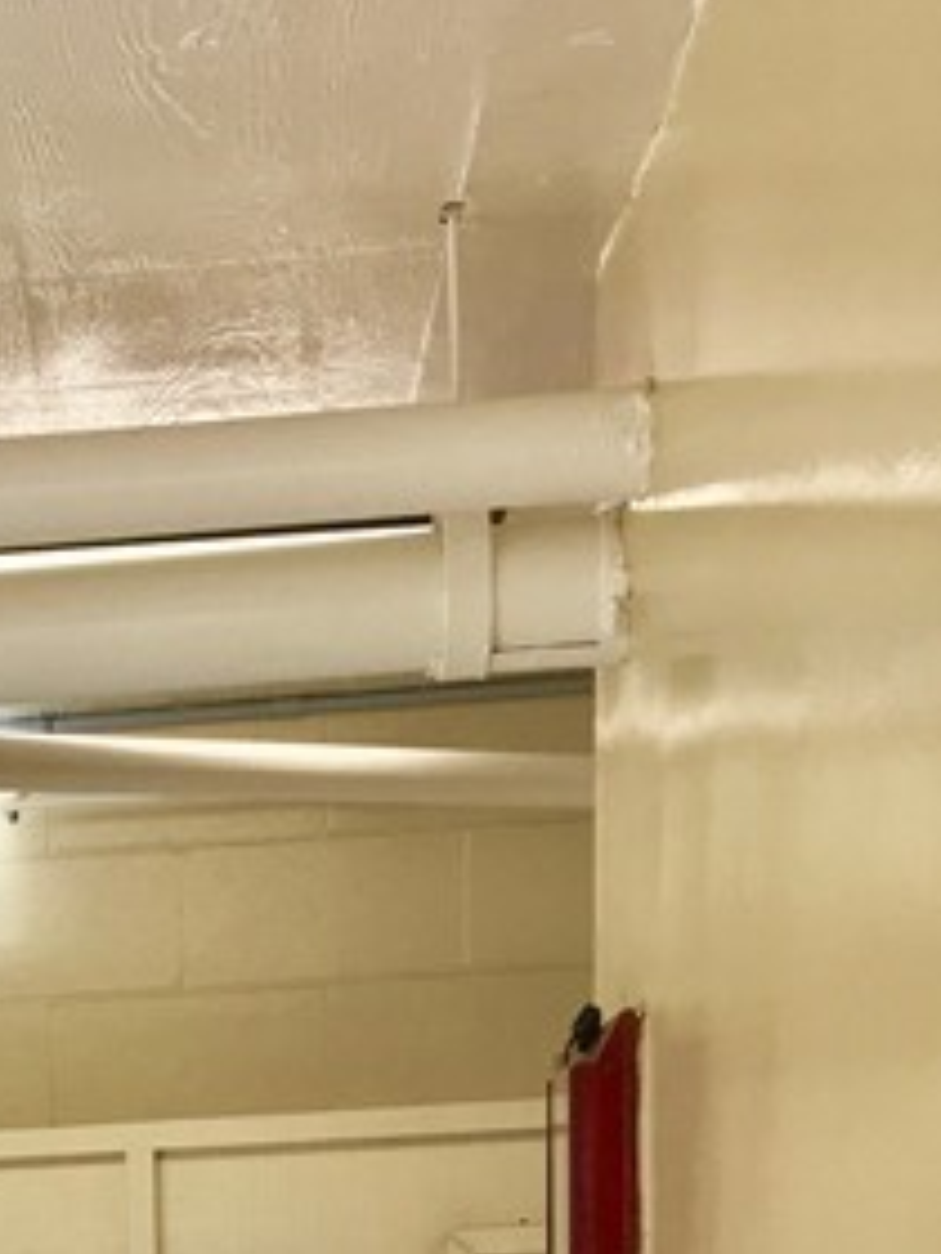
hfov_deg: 13.3
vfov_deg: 16.2
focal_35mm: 106
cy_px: 2132
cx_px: -390
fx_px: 3842
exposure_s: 1/40
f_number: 2.2
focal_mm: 4.15
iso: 32
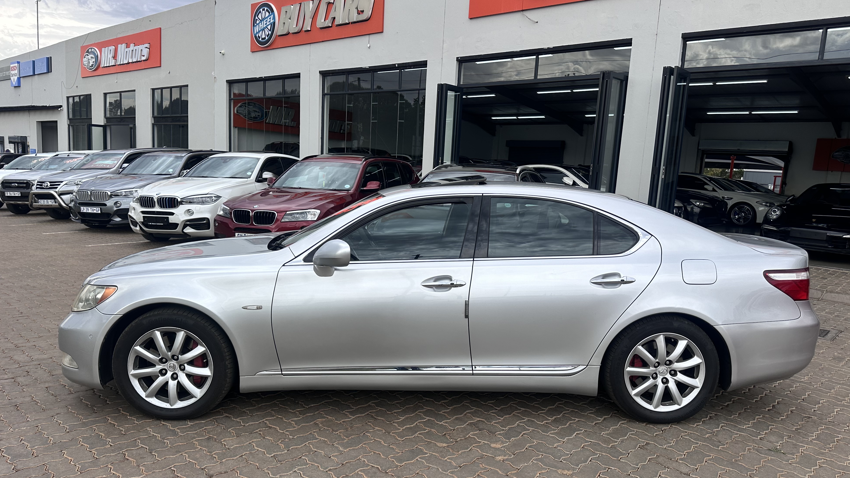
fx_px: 609
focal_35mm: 27
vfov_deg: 42.8
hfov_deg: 69.9
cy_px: 270
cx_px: 427
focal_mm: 6.86
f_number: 1.78
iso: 80
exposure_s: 1/2353
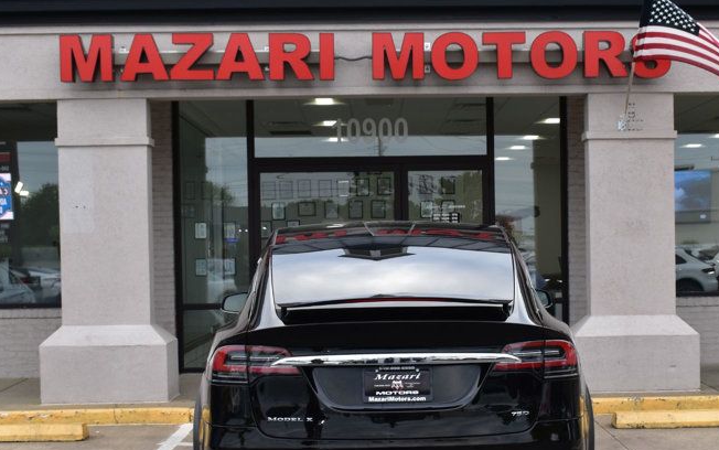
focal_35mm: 65
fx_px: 1270
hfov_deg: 31.5
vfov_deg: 20.0
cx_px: 434
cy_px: 303
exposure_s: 1/125
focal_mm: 27
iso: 400
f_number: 9
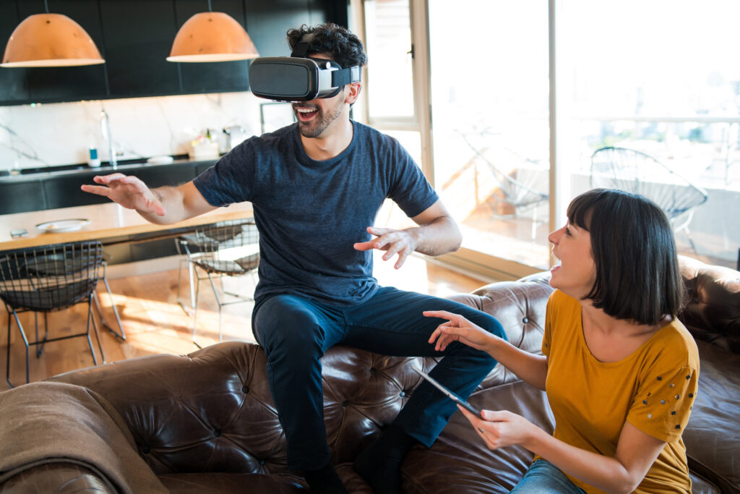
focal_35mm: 35
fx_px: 719
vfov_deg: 37.9
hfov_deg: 54.4
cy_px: 247
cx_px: 370
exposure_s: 1/80
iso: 400
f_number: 2.8
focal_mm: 35
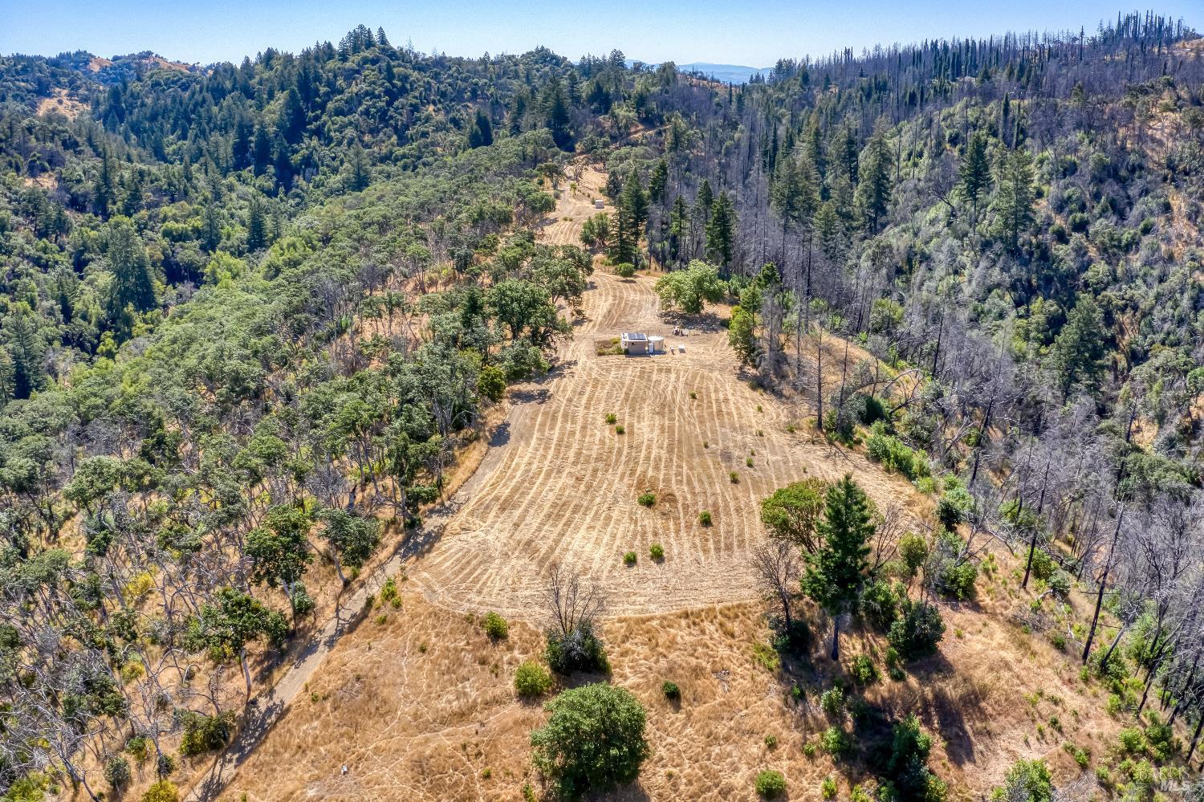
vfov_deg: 46.4
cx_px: 602
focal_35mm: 28
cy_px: 401
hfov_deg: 65.5
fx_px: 936
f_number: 8
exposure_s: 1/100
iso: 200
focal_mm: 10.26
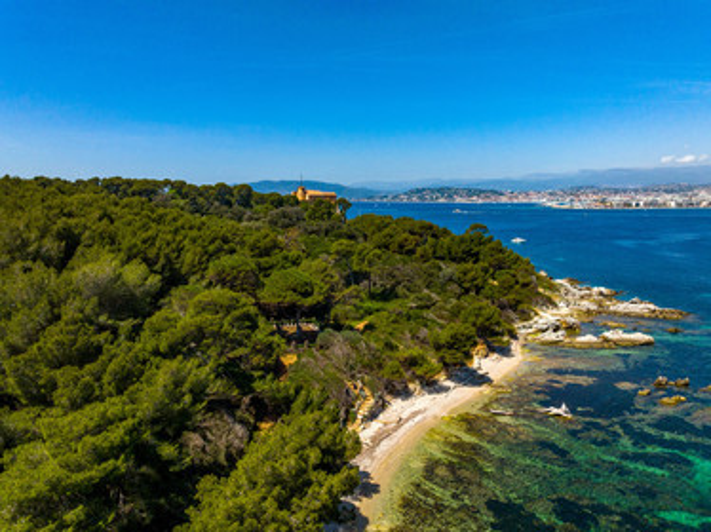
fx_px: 493
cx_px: 356
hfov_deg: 71.6
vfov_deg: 56.8
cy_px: 266
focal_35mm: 24
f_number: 8
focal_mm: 12.3
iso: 200
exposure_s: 1/1000
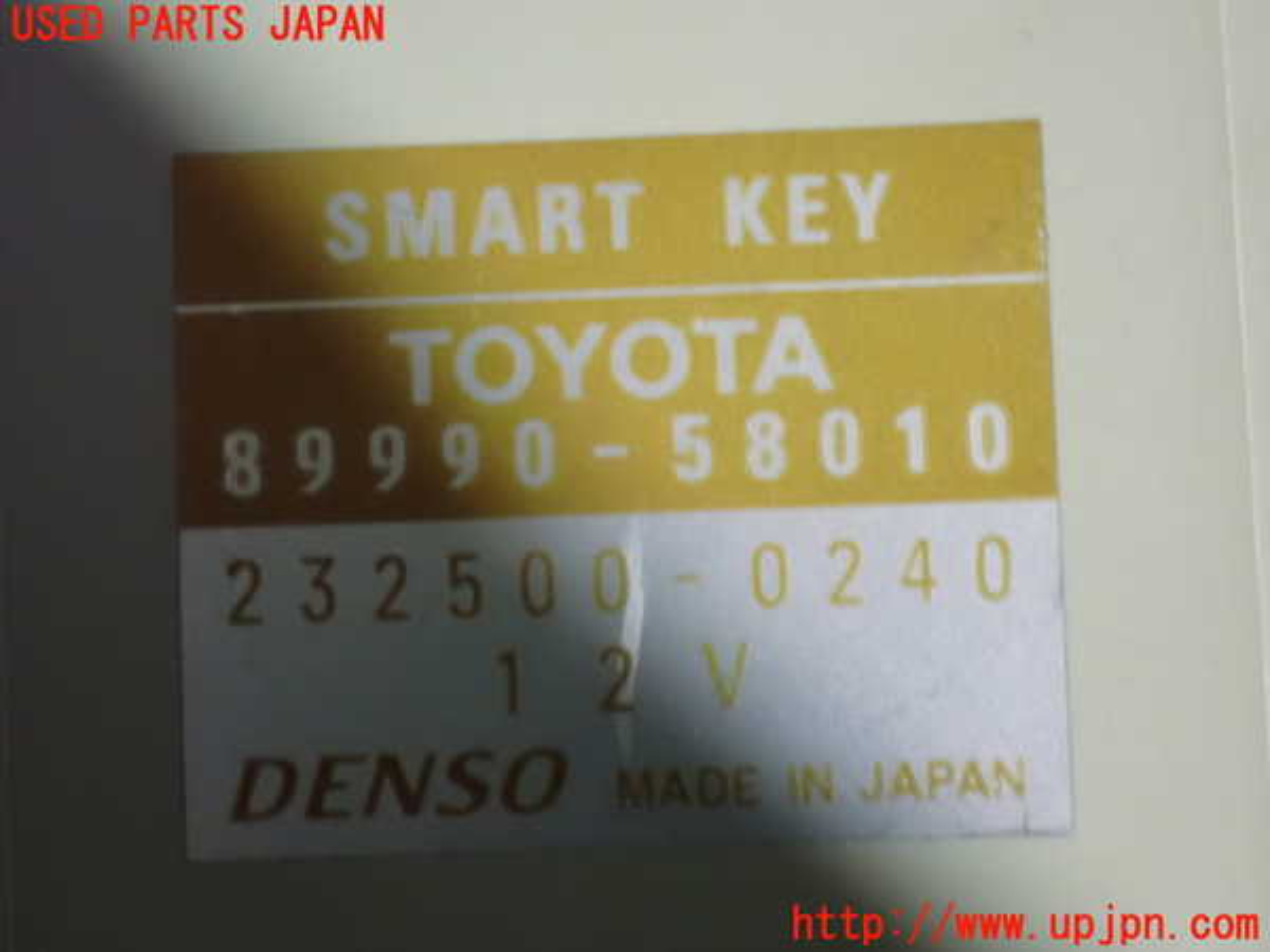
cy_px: 476
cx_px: 635
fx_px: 3449
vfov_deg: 15.7
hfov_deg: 20.9
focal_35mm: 94
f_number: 4.7
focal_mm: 16.79
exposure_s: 1/20
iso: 1600
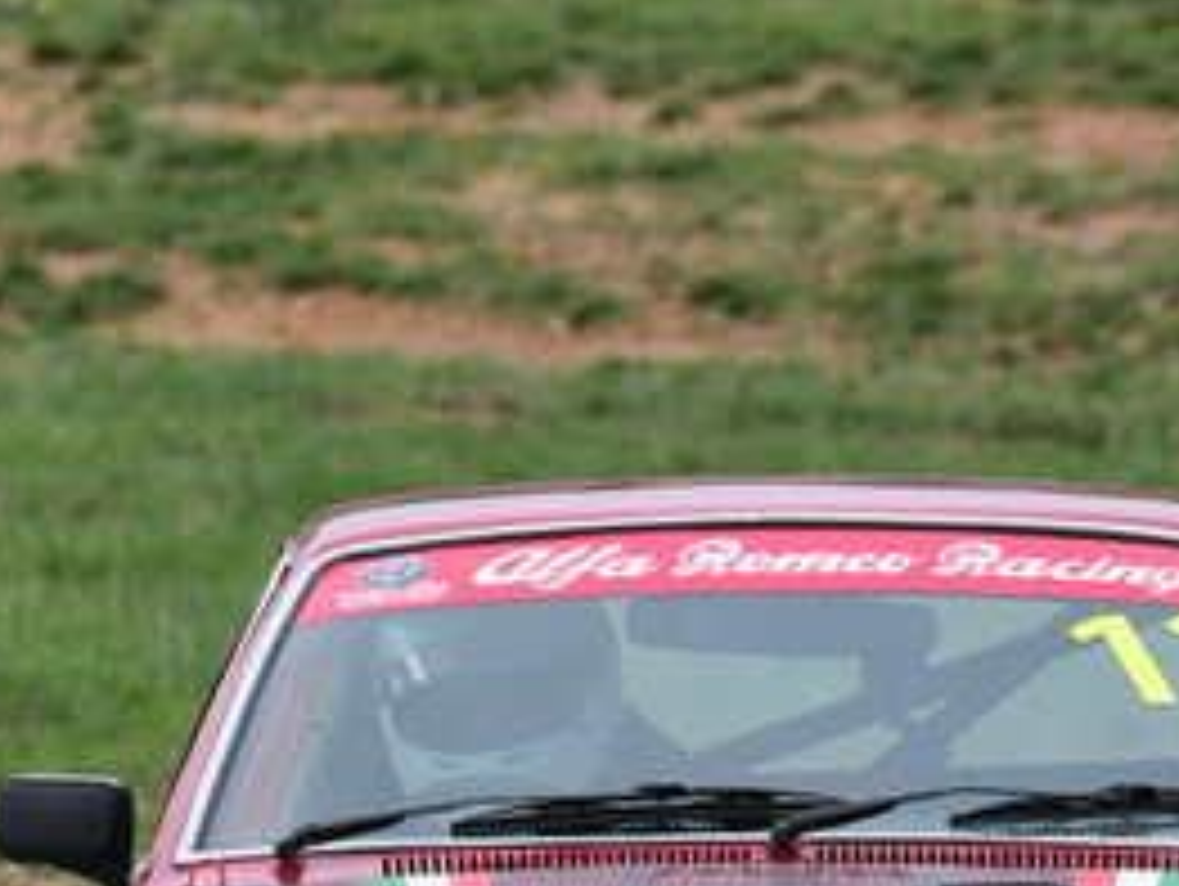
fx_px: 74999
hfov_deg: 0.9
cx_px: 189
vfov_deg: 0.7
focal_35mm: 2200
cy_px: 801
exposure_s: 1/640
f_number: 11
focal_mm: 500
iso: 1250
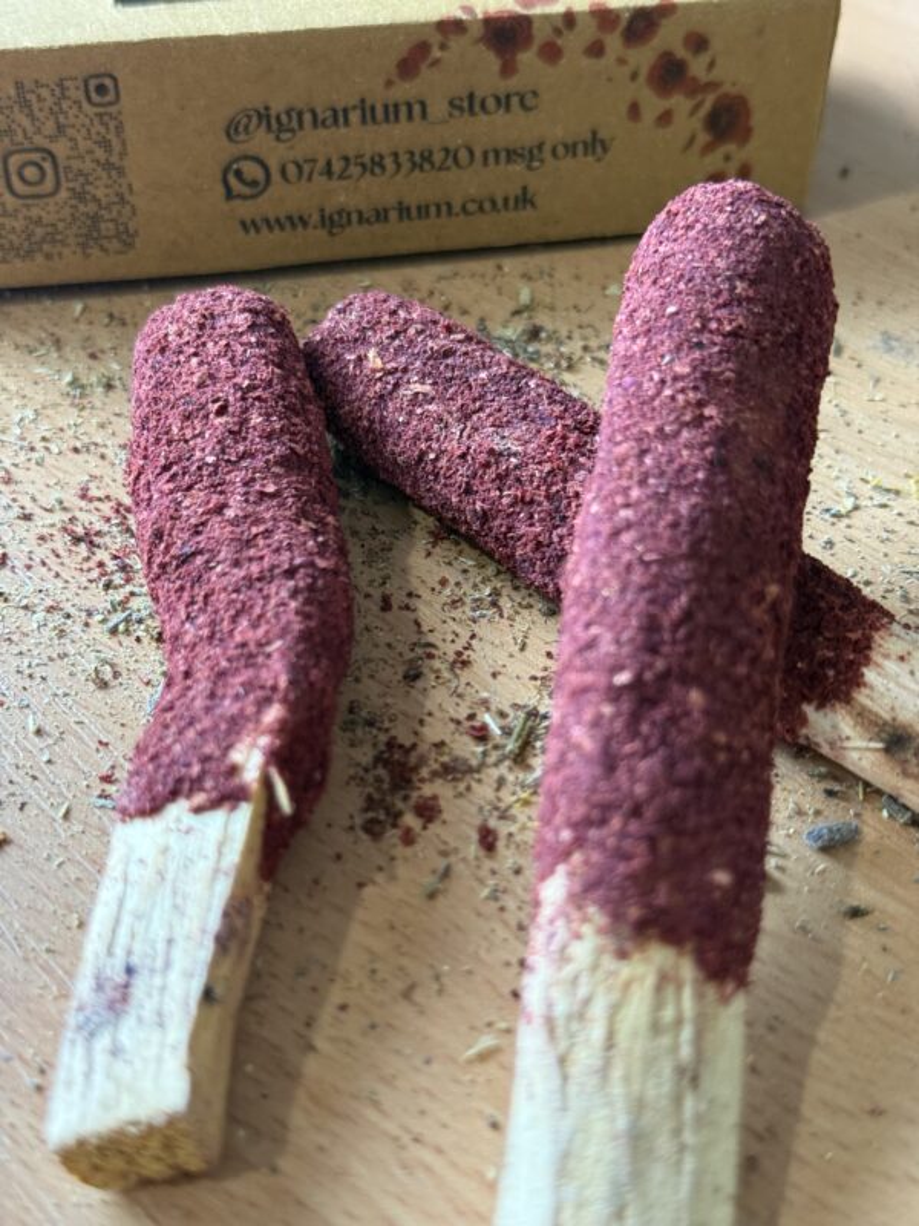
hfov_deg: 30.3
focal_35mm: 48
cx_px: 460
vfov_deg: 39.7
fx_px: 1699
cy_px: 613
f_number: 1.78
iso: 200
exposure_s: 1/50
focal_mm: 6.76
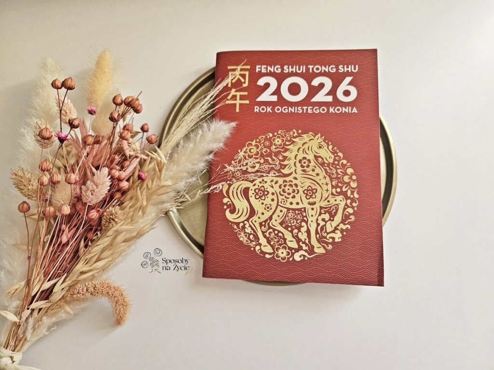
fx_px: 328
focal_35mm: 23
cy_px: 185
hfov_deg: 73.9
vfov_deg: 58.9
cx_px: 247
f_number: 1.8
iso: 500
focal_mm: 5.4
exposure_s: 1/200
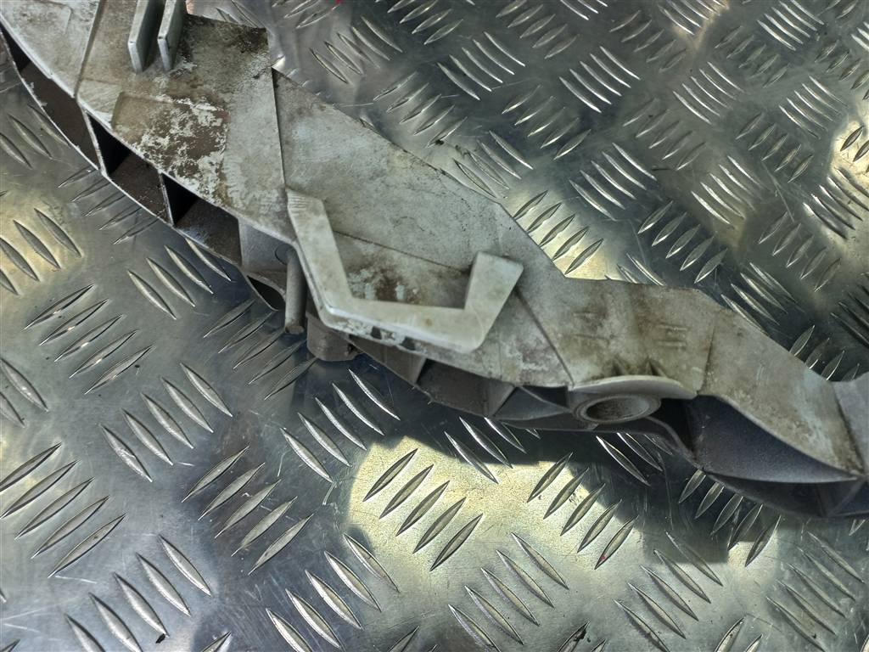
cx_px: 434
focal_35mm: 25
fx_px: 628
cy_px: 326
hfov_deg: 69.4
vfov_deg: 54.9
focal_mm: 4.6
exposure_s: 1/50
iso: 40
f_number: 1.8
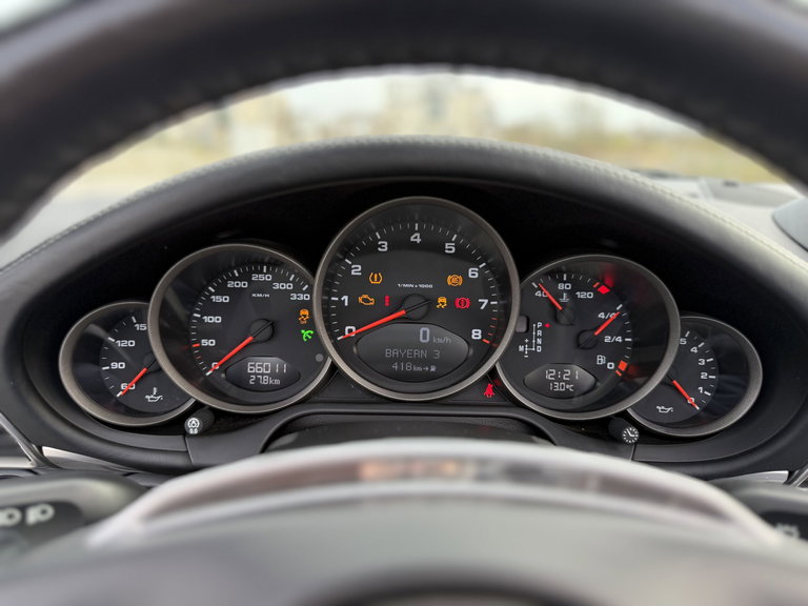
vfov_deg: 56.8
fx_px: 560
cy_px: 303
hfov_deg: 71.6
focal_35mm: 24
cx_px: 404
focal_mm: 6.76
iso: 100
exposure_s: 1/348
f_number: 1.78
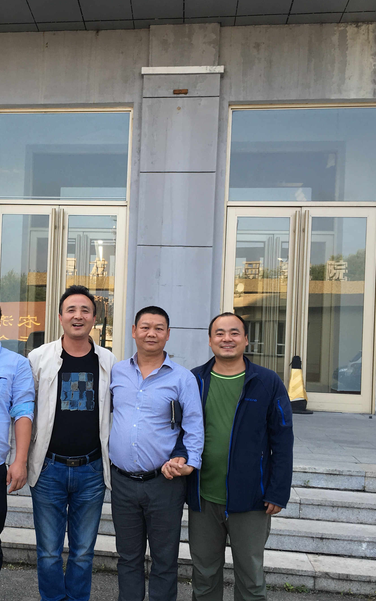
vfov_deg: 43.5
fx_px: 754
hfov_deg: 27.1
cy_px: 324
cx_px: 47
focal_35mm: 46
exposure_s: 1/161
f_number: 2.2
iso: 25
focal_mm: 4.15
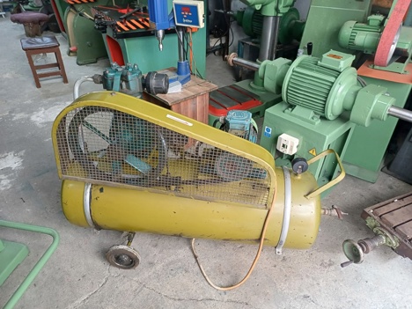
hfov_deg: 69.4
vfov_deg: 54.9
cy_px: 154
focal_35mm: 25
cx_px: 206
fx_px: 298
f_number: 1.8
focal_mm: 4.65
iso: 320
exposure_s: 1/33
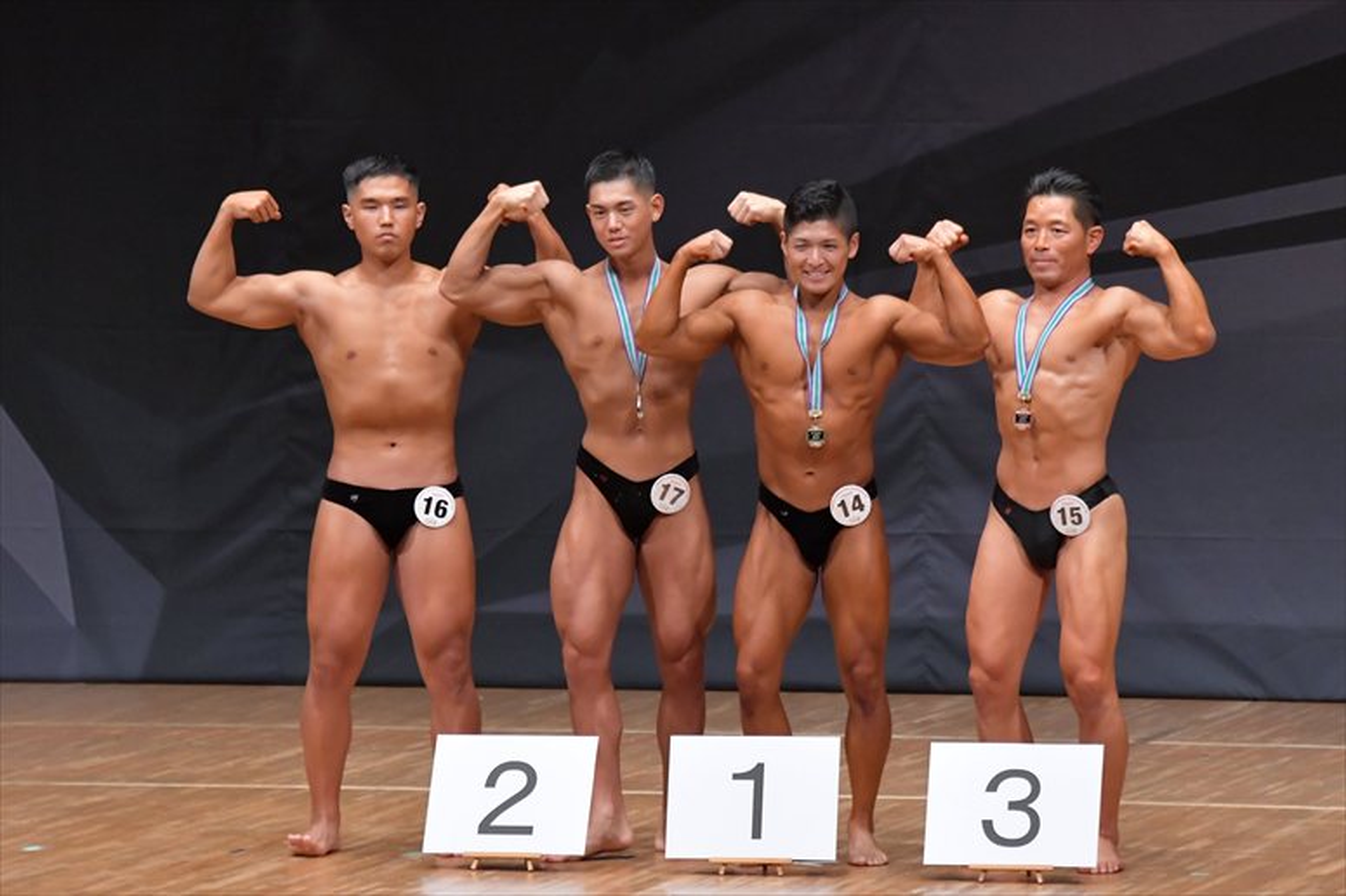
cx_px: 673
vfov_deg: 5.4
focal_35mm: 255
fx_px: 9530
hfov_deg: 8.1
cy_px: 448
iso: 6400
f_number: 5.6
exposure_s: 1/400
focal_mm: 170
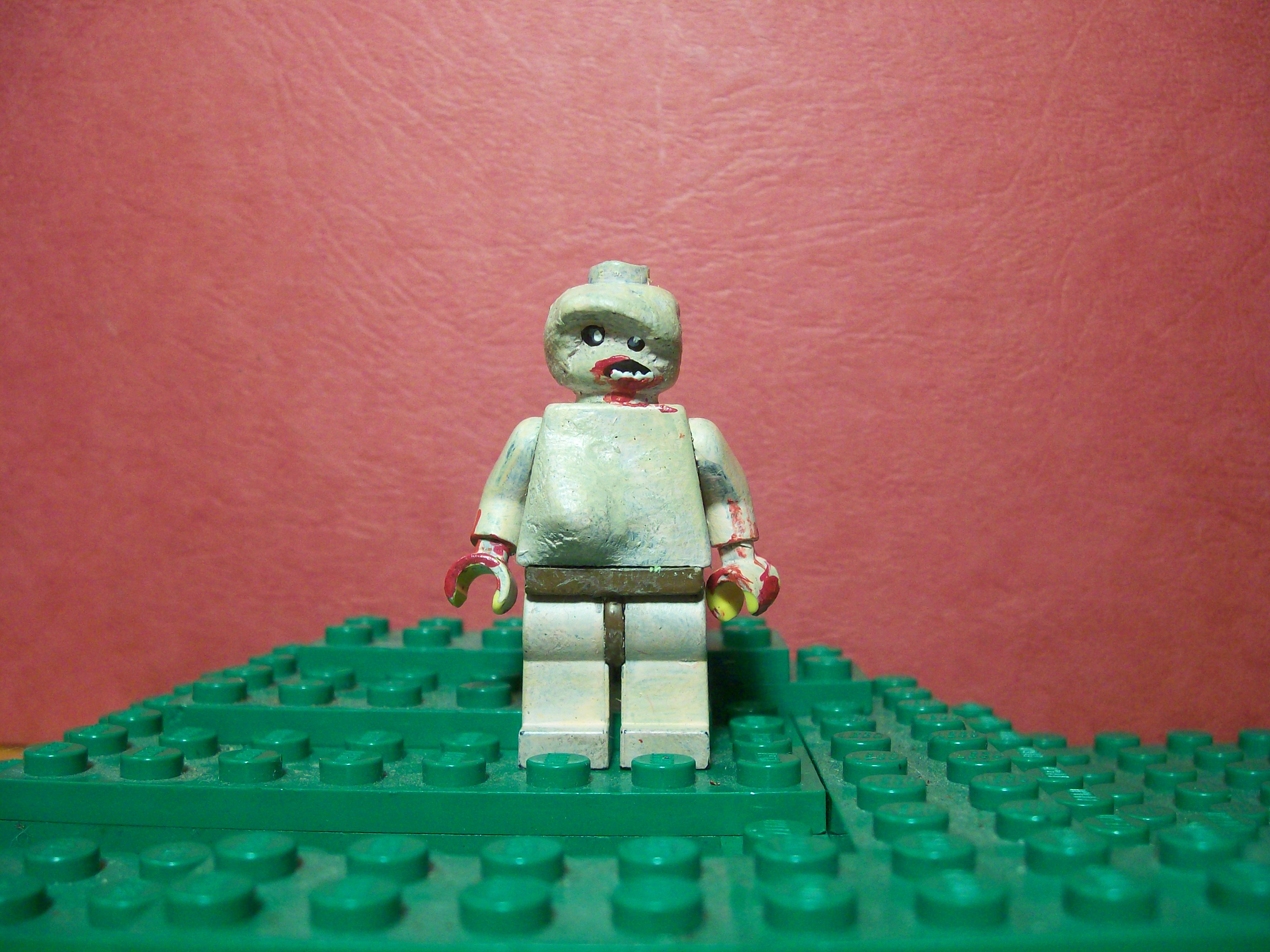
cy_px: 476
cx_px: 635
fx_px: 1284
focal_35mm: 35
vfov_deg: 40.7
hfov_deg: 52.6
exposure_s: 1/29.8
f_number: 2.8
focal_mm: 5.8
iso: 160
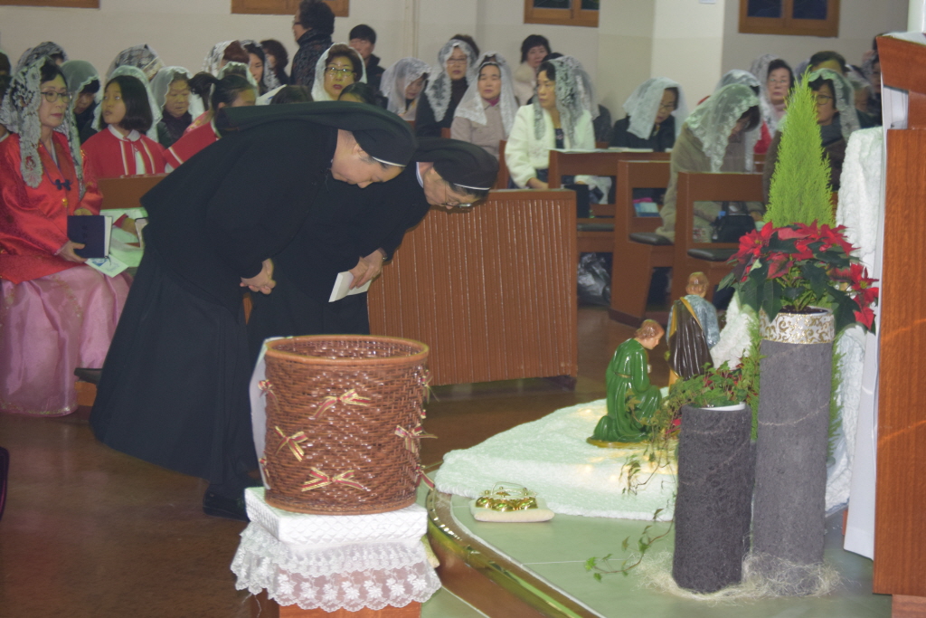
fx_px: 2315
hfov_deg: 22.6
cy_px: 309
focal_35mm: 90
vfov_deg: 15.2
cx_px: 463
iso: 800
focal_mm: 60
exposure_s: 1/60
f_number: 4
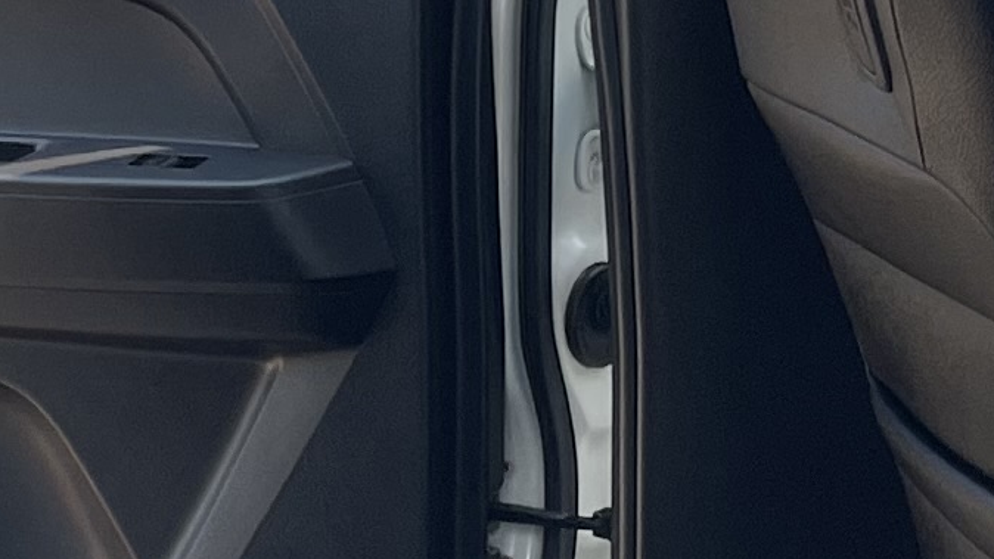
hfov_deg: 13.2
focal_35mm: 163
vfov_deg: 7.4
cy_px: 354
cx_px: 326
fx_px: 4296
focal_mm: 5.1
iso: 32
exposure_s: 1/1067
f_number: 1.6
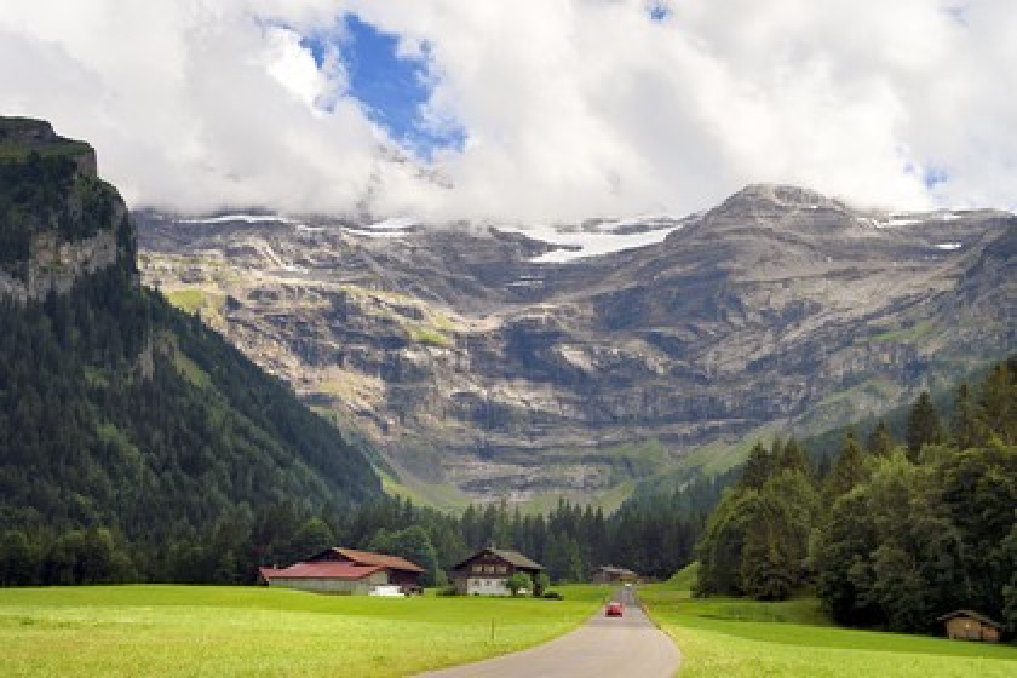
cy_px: 339
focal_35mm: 48
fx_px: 1356
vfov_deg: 28.1
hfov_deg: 41.1
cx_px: 508
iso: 200
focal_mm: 48
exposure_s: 1/250
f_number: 11
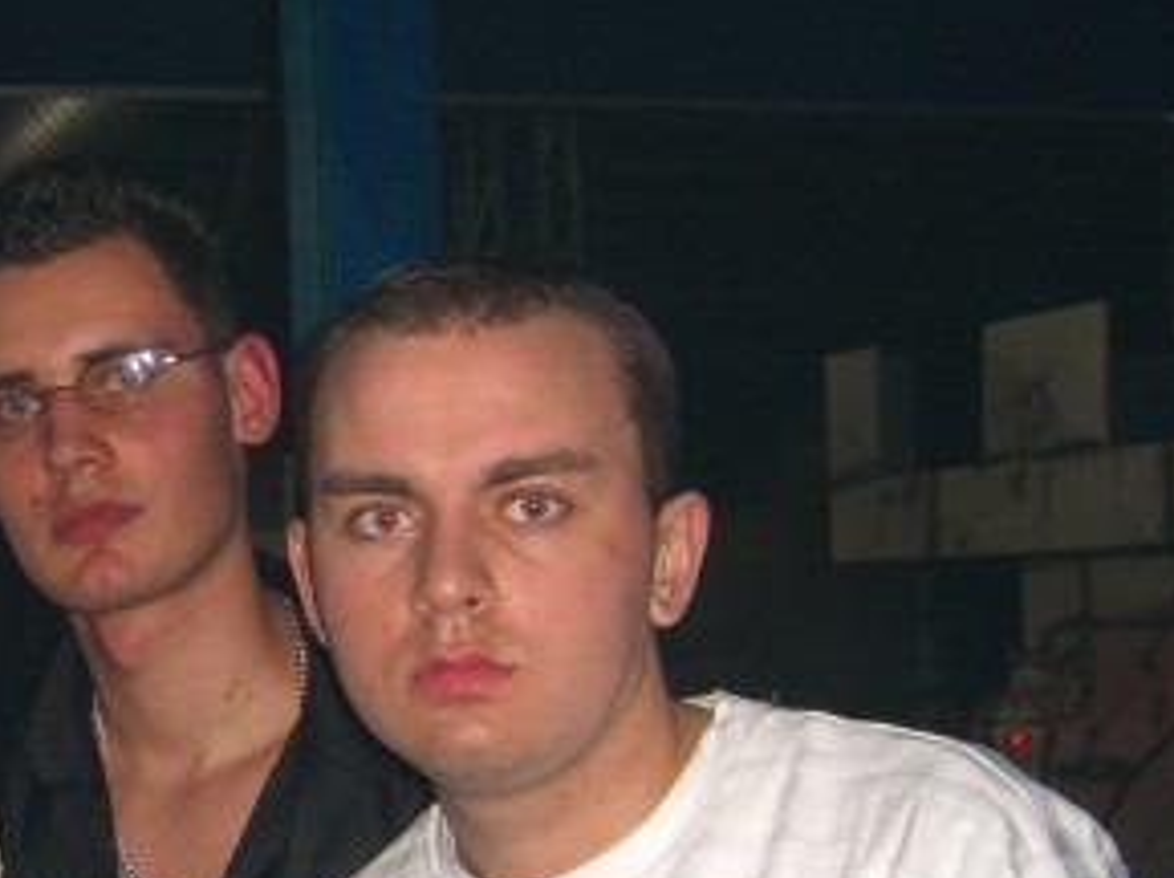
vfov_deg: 18.5
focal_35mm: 79
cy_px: 679
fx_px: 2676
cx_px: 106
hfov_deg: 24.0
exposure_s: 1/60
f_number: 2.8
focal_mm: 7.9
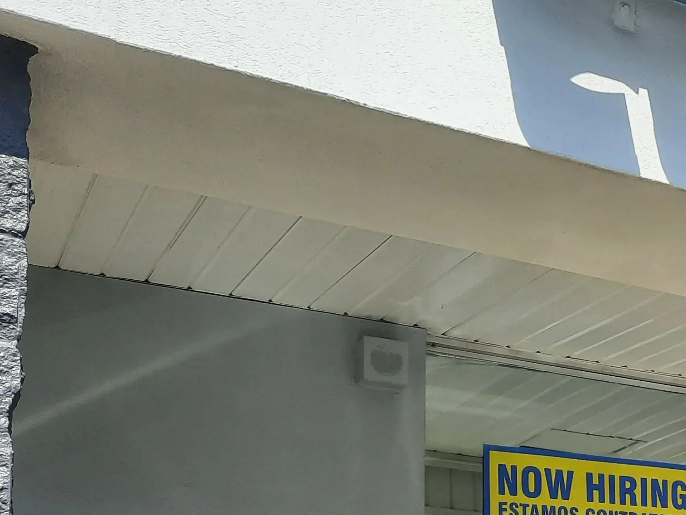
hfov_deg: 25.9
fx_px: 1308
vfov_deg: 20.8
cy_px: 615
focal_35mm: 66
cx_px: 851
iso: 32
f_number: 2
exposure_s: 1/713
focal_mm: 4.6
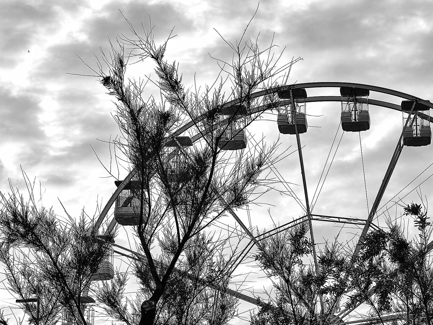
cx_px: 358
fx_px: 1351
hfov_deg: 18.0
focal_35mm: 108
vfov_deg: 13.6
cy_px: 279
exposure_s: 1/125
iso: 400
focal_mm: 31
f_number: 11
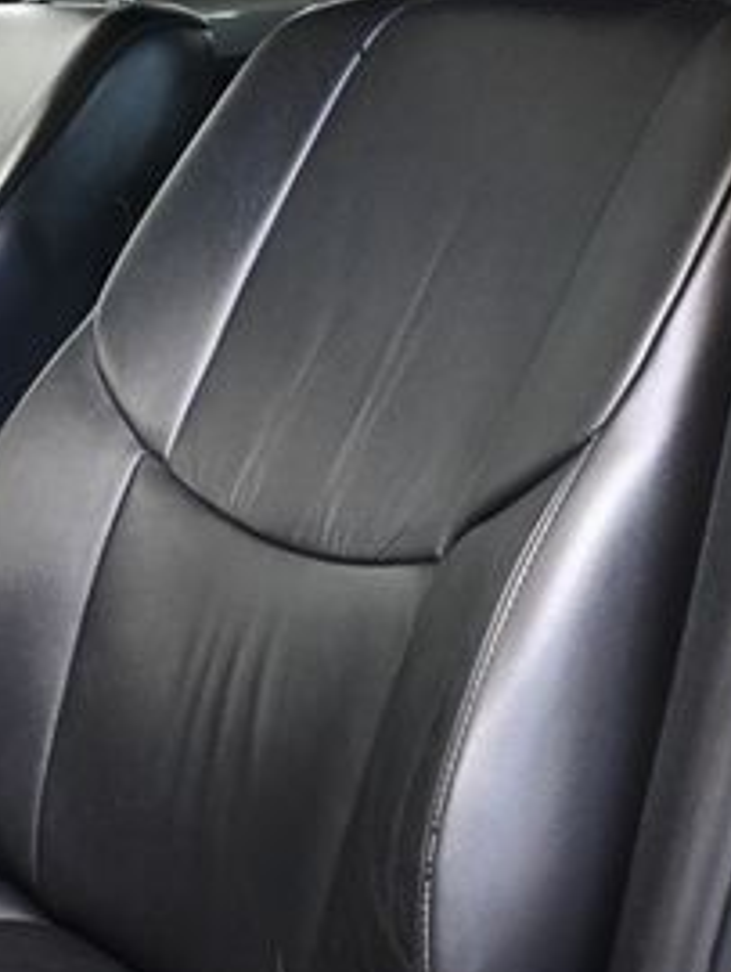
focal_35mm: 82
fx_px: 2305
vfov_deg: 23.8
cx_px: 202
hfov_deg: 17.9
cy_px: 529
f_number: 3.5
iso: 2800
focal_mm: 18
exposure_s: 1/125
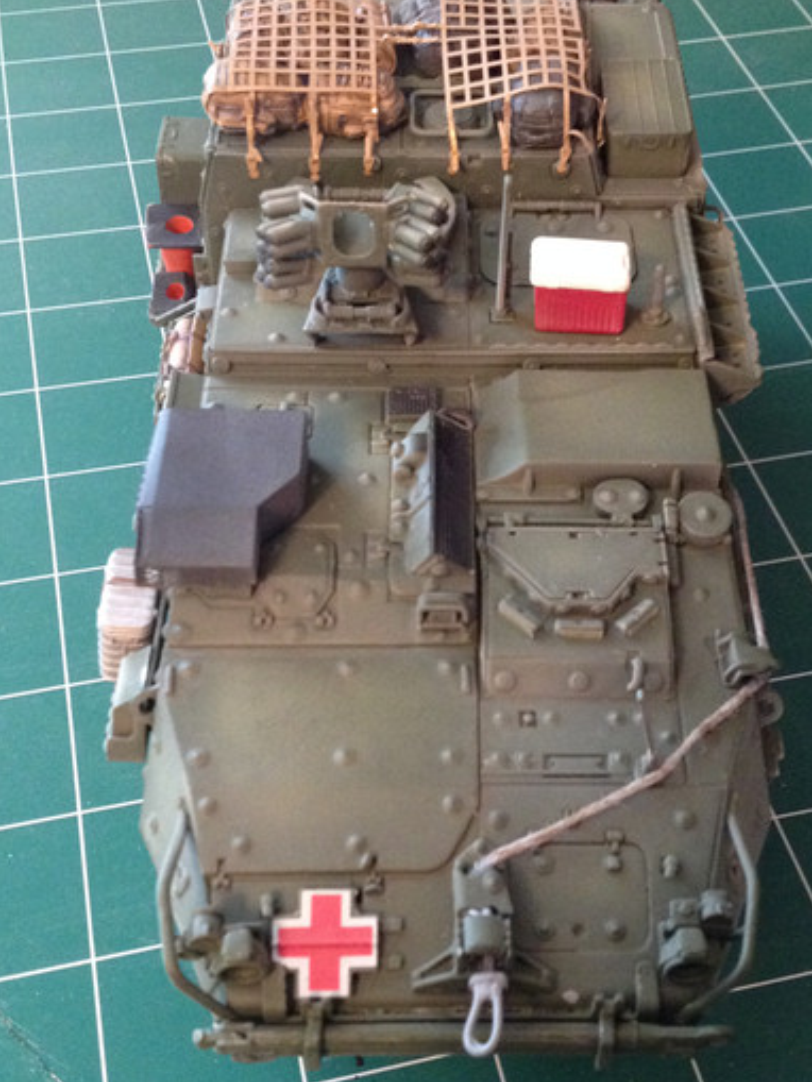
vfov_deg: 34.9
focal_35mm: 55
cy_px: 544
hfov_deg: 26.5
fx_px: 1719
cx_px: 480
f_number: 2.4
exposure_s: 1/20
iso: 320
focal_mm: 4.28
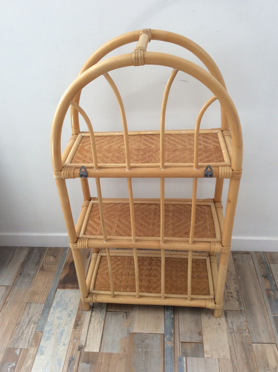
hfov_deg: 44.1
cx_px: 139
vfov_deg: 56.9
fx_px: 344
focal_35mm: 32
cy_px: 186
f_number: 2.4
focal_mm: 3.3
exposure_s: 1/25
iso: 40
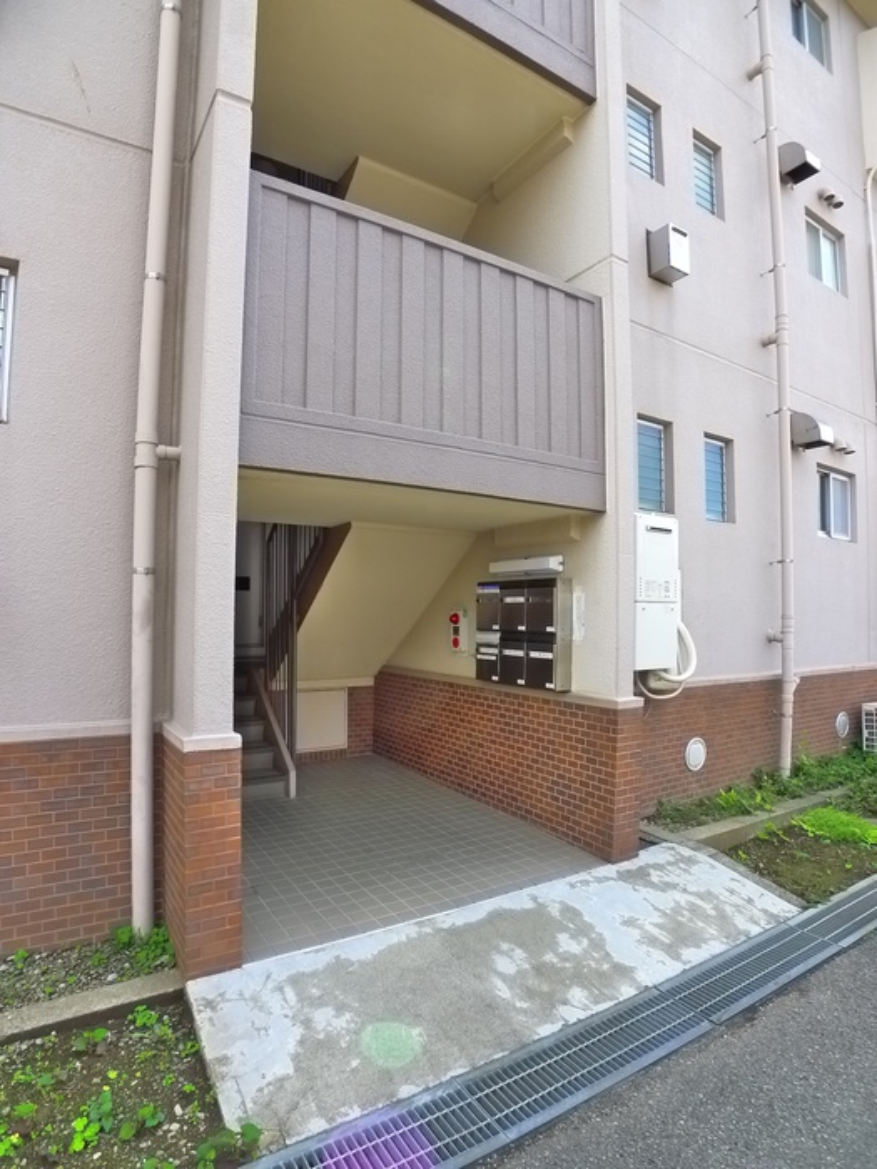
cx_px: 438
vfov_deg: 71.6
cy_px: 584
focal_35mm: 24
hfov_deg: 56.8
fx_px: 811
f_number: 2.8
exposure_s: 1/320
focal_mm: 5.1
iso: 400
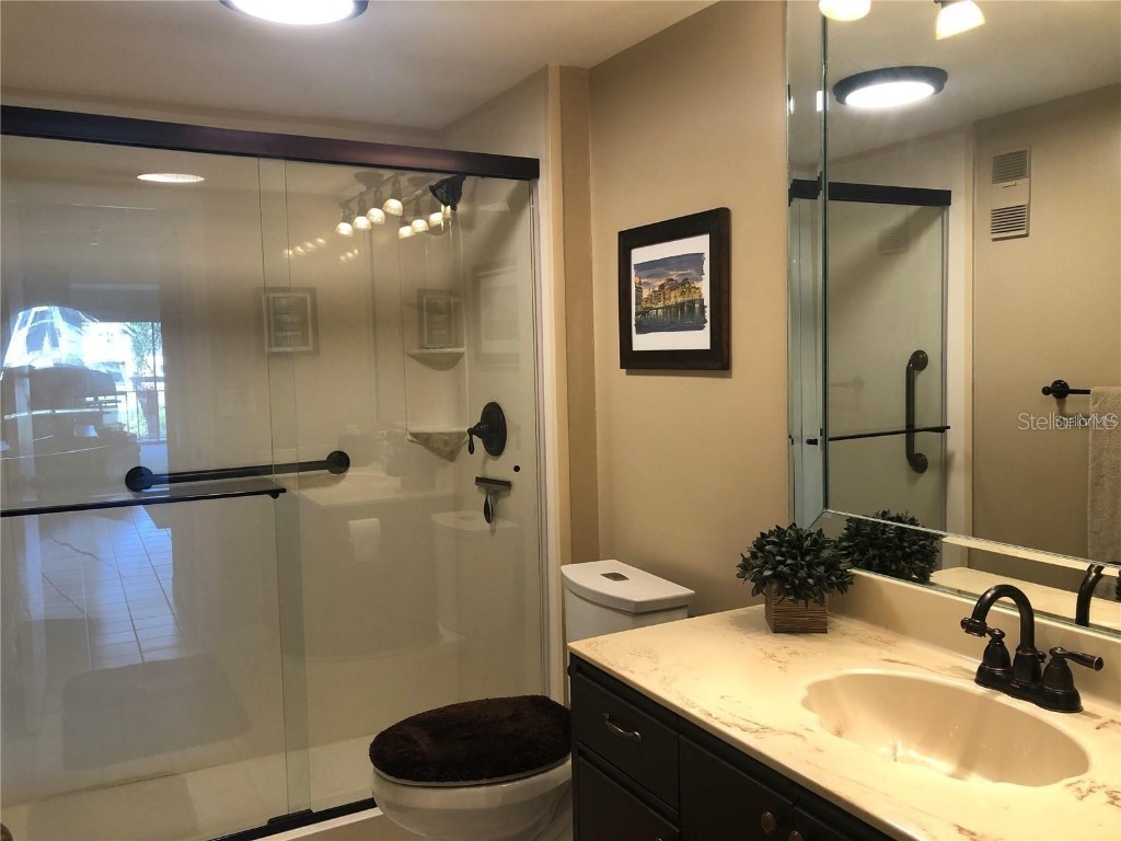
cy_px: 420
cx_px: 560
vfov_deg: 49.7
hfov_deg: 63.4
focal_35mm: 28
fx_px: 907
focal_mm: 3.99
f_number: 1.8
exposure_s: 1/30
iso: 32
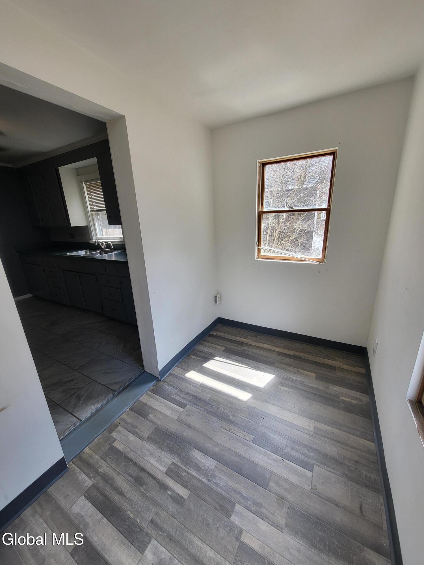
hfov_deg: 89.9
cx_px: 212
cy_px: 282
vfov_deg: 106.2
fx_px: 212
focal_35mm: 13
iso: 32
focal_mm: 1.74
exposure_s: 1/60
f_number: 2.2
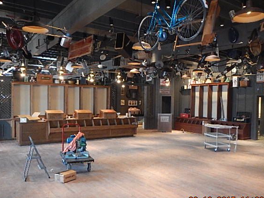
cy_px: 111
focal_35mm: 32
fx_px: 244
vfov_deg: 44.1
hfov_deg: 56.8
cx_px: 131
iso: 720
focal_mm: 5
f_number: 3.9
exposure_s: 1/30
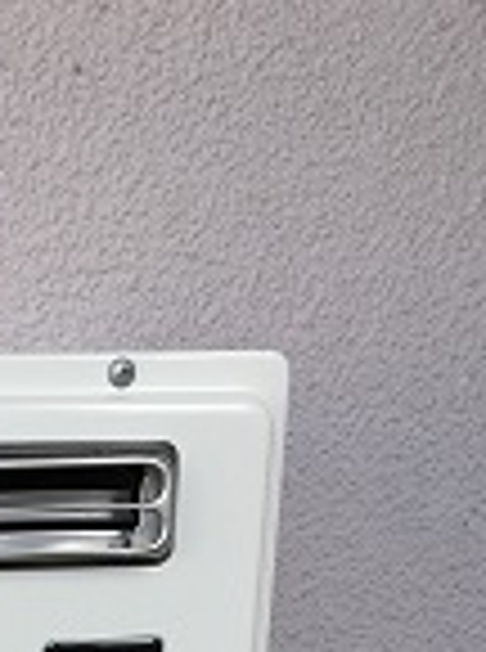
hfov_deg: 14.6
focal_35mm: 95
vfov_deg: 18.0
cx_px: -200
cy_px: 1030
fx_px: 1786
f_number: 2.2
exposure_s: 1/348
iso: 25
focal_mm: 4.15
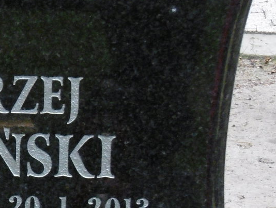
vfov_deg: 5.0
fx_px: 2385
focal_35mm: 299
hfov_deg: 6.6
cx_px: -47
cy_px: 217
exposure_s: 1/60
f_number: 4.5
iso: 250
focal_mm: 14
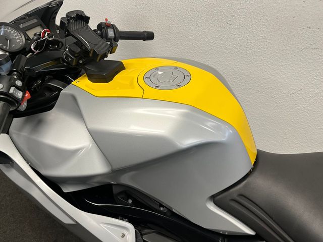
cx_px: 162
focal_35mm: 26
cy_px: 121
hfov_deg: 67.3
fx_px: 243
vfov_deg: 53.1
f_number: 1.6
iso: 100
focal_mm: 5.1
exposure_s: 1/100
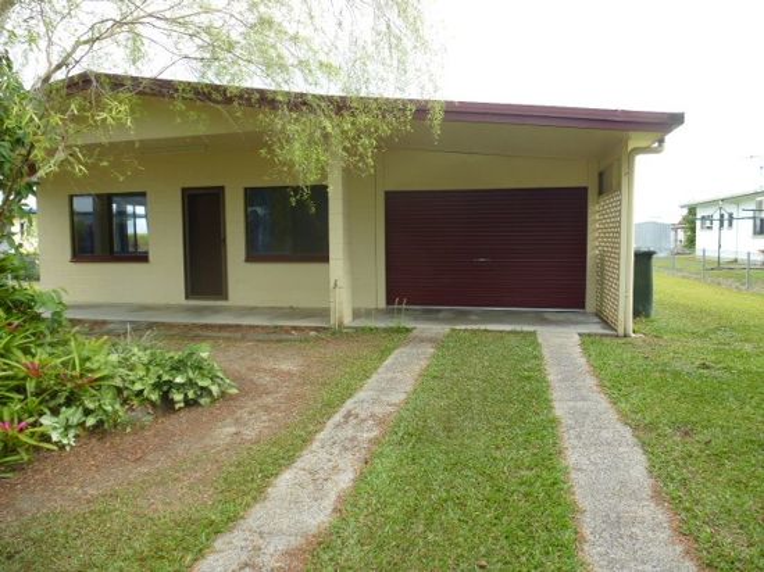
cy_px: 286
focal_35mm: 24
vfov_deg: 56.8
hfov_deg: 71.6
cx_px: 382
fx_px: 529
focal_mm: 4.3
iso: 100
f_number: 3.5
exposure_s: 1/100
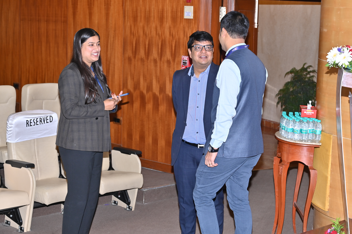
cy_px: 118
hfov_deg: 27.0
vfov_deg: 18.2
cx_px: 187
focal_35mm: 75
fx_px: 733
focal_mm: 70
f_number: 5.6
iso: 400
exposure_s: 1/160
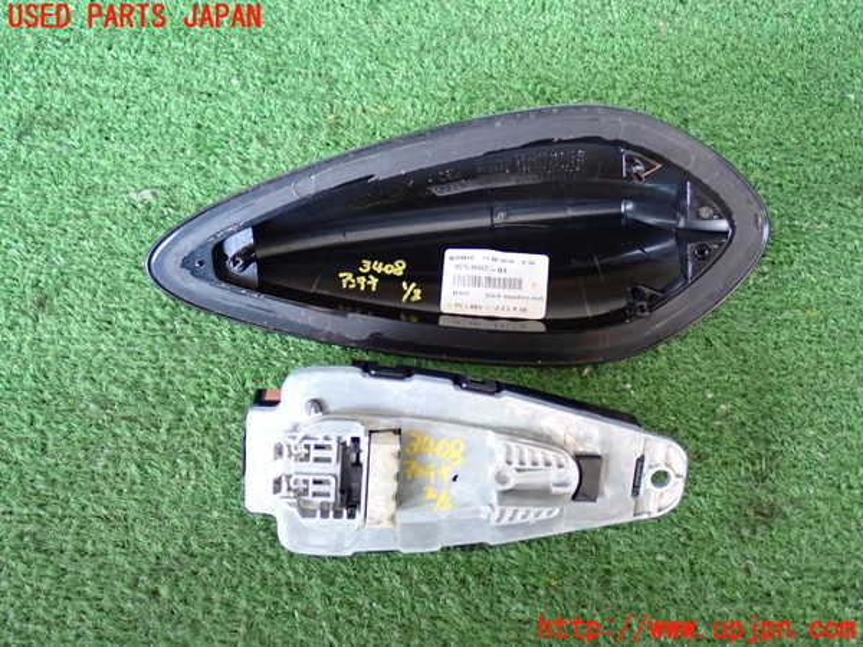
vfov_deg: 32.9
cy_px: 324
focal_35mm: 44
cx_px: 432
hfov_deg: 42.9
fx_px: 1097
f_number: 2.9
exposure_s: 1/40
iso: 800
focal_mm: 7.84
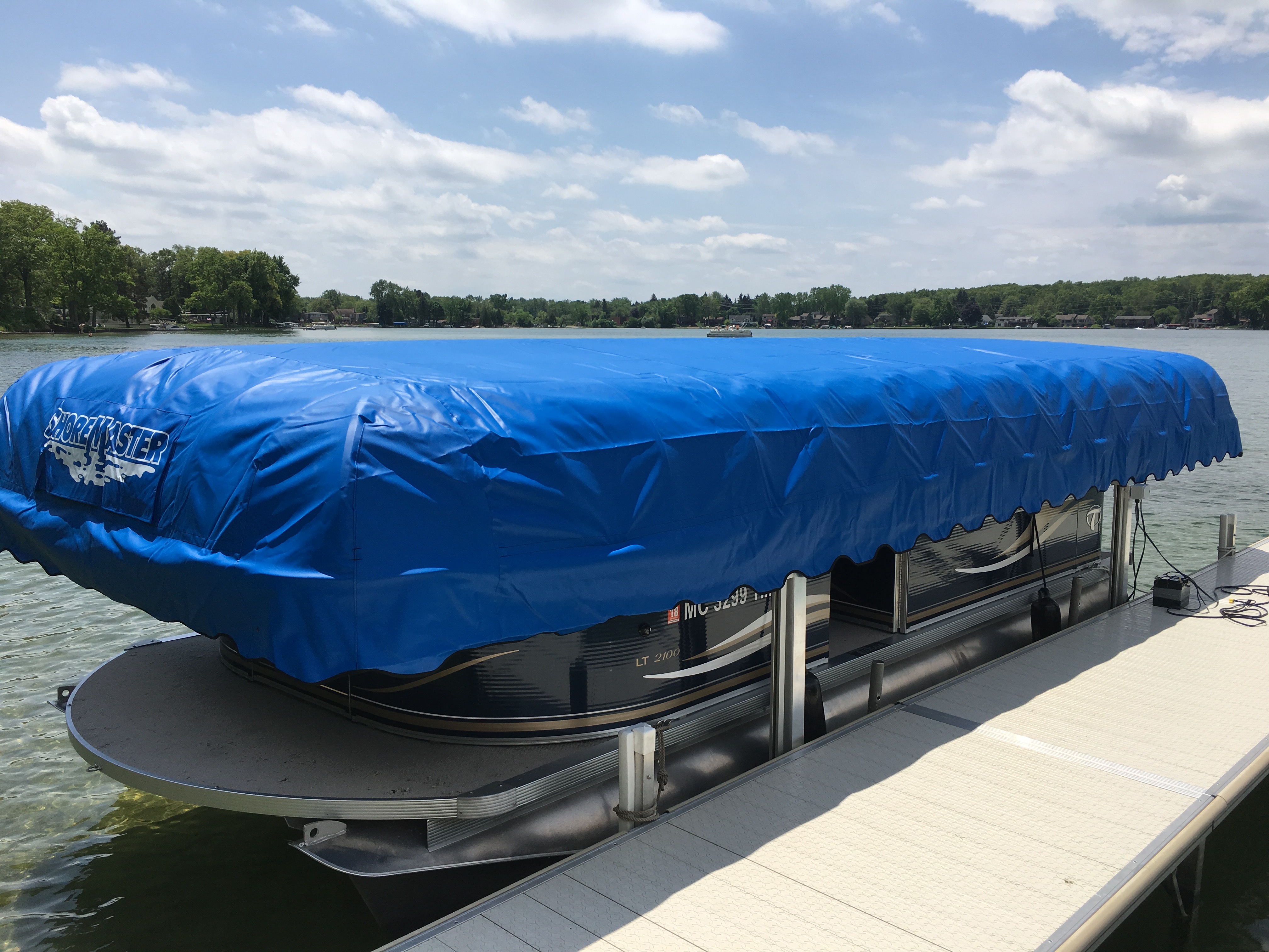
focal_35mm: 29
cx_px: 634
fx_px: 1063
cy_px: 476
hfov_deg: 61.7
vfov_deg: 48.2
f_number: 2.2
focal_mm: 4.15
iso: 25
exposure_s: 1/2137
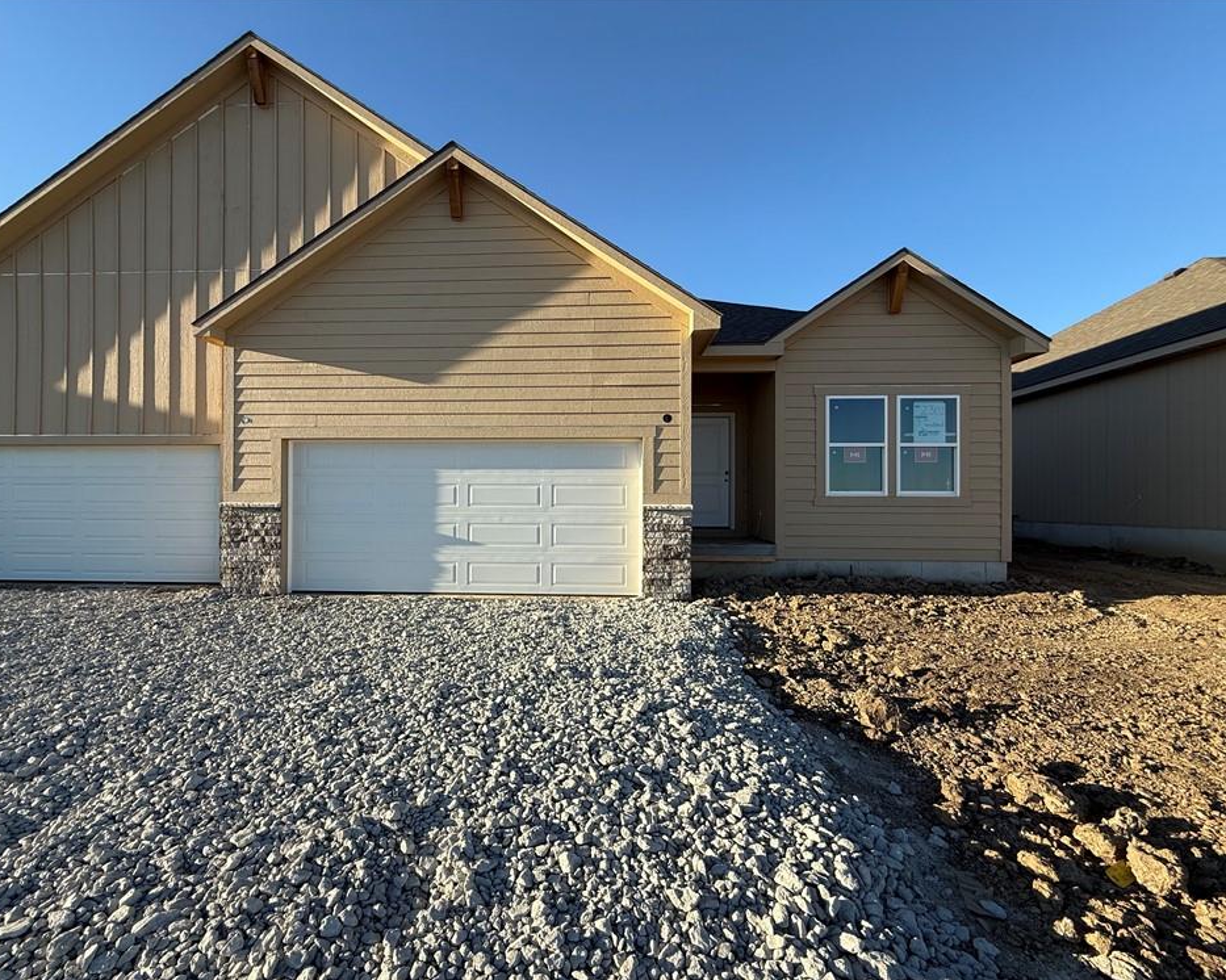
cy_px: 499
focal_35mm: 15
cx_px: 576
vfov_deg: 84.0
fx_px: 544
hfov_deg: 96.7
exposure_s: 1/1087
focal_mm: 2.22
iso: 50
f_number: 2.2
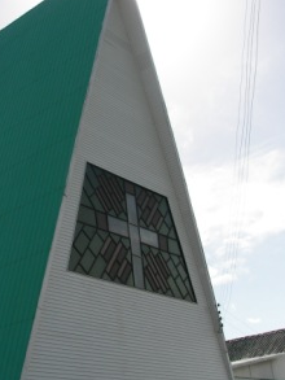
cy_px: 227
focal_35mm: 55
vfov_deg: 34.8
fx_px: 603
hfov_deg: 26.3
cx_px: 73
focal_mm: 6
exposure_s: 1/800
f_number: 4
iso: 50
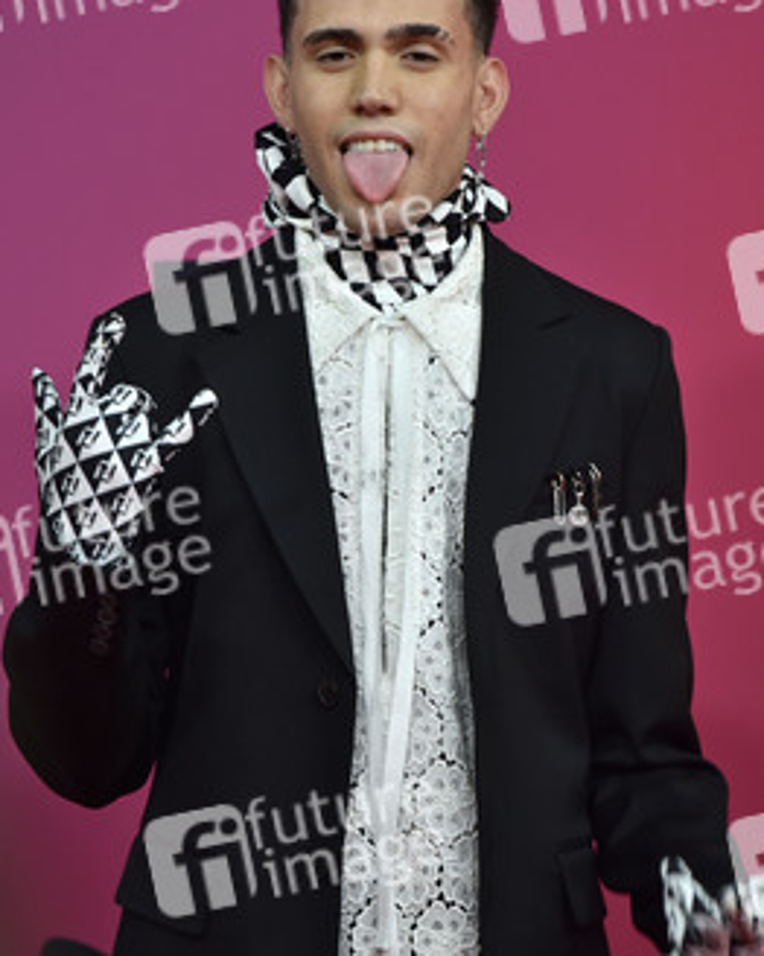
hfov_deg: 6.7
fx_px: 6479
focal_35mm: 229
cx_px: 379
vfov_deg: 8.4
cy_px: 411
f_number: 5.6
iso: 2000
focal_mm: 200
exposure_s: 1/250
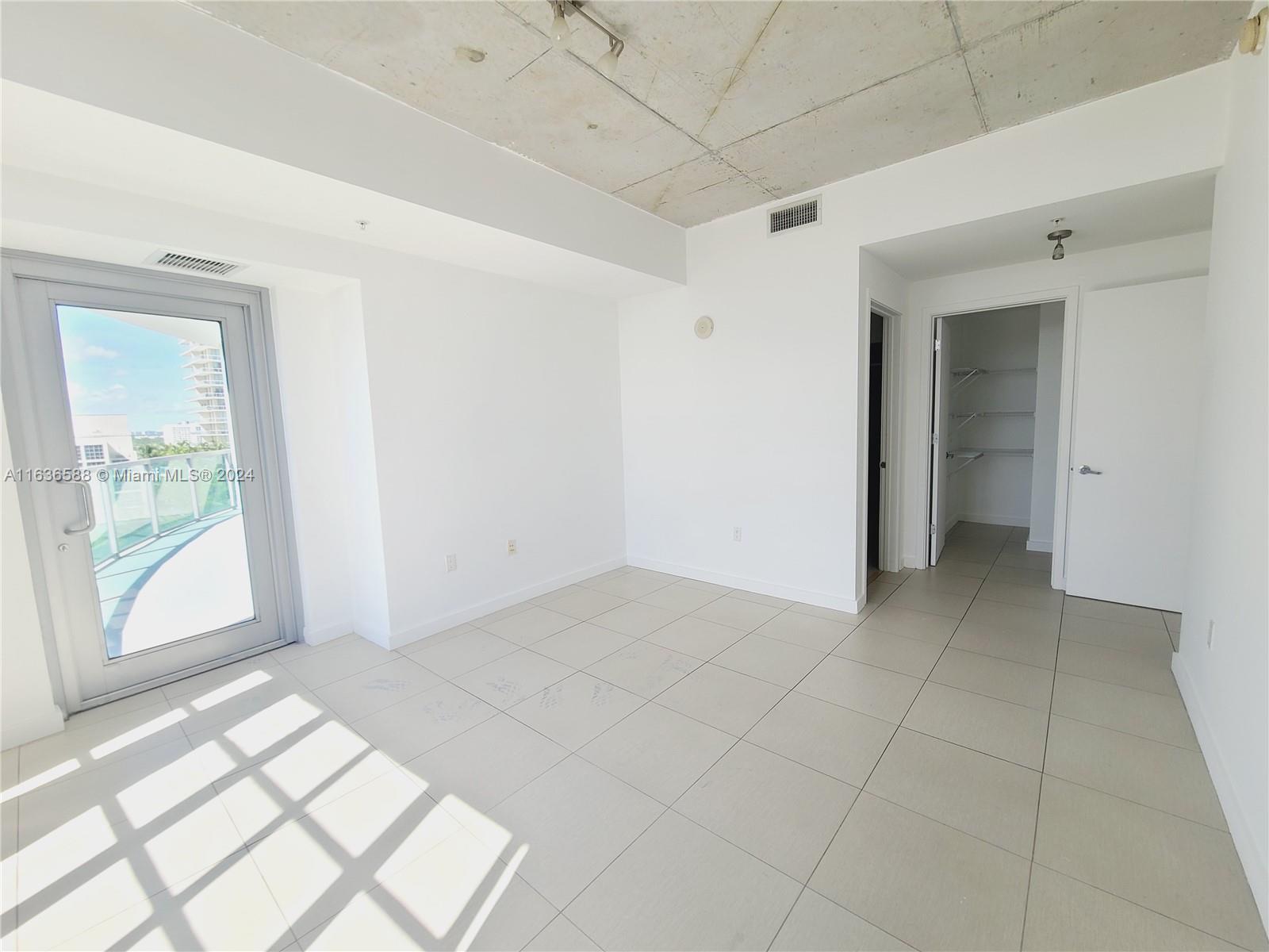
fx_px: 477
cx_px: 634
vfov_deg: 89.9
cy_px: 476
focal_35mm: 13
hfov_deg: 106.2
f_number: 2.2
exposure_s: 1/147
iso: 50
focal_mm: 2.2
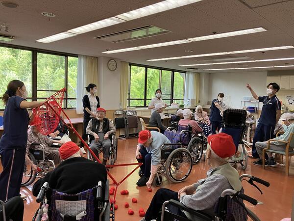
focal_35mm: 28
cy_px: 110
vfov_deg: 49.7
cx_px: 147
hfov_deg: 63.4
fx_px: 238
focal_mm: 3.99
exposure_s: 1/60
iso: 100
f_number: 1.8
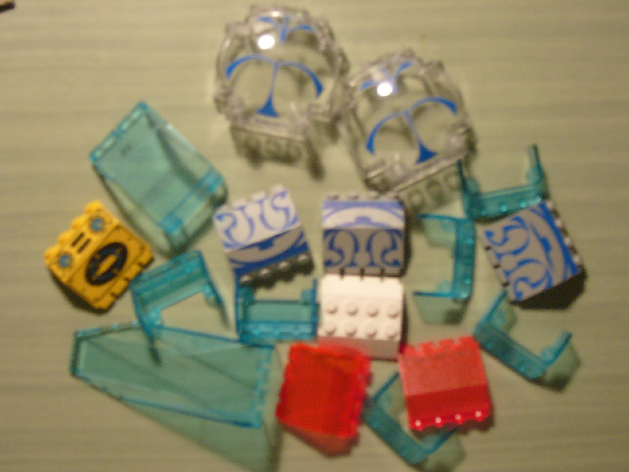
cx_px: 314
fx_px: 1090
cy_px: 236
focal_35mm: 60
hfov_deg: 32.2
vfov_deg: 24.4
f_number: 3.7
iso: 200
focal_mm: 10
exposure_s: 1/15
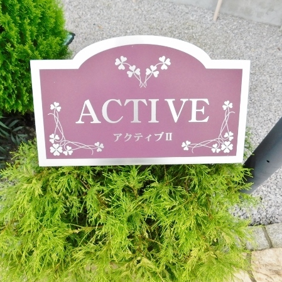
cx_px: 141
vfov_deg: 55.6
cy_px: 133
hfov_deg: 55.6
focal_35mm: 29
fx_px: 267
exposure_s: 1/500
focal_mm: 4
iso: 125
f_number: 3
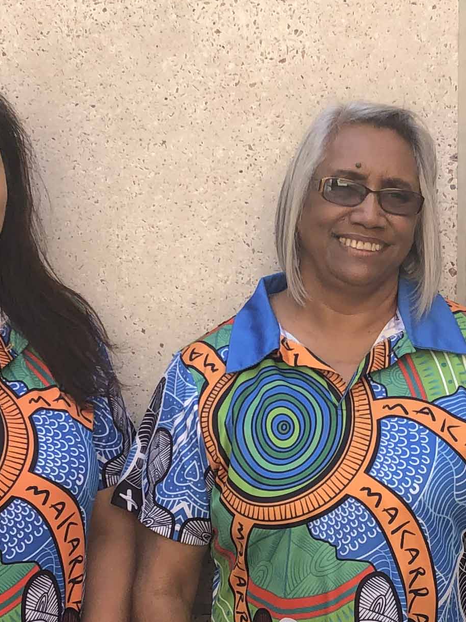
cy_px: 425
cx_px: 376
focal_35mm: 93
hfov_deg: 15.8
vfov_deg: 21.0
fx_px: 1670
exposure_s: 1/258
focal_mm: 3.99
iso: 20
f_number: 1.8
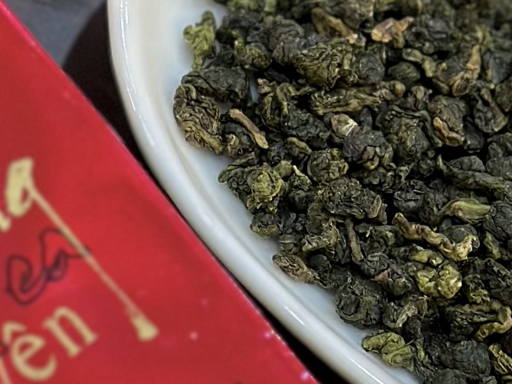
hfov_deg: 9.3
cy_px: 332
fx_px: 3121
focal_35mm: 211
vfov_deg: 7.0
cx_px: -16
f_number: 1.78
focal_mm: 6.86
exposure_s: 1/50
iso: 160
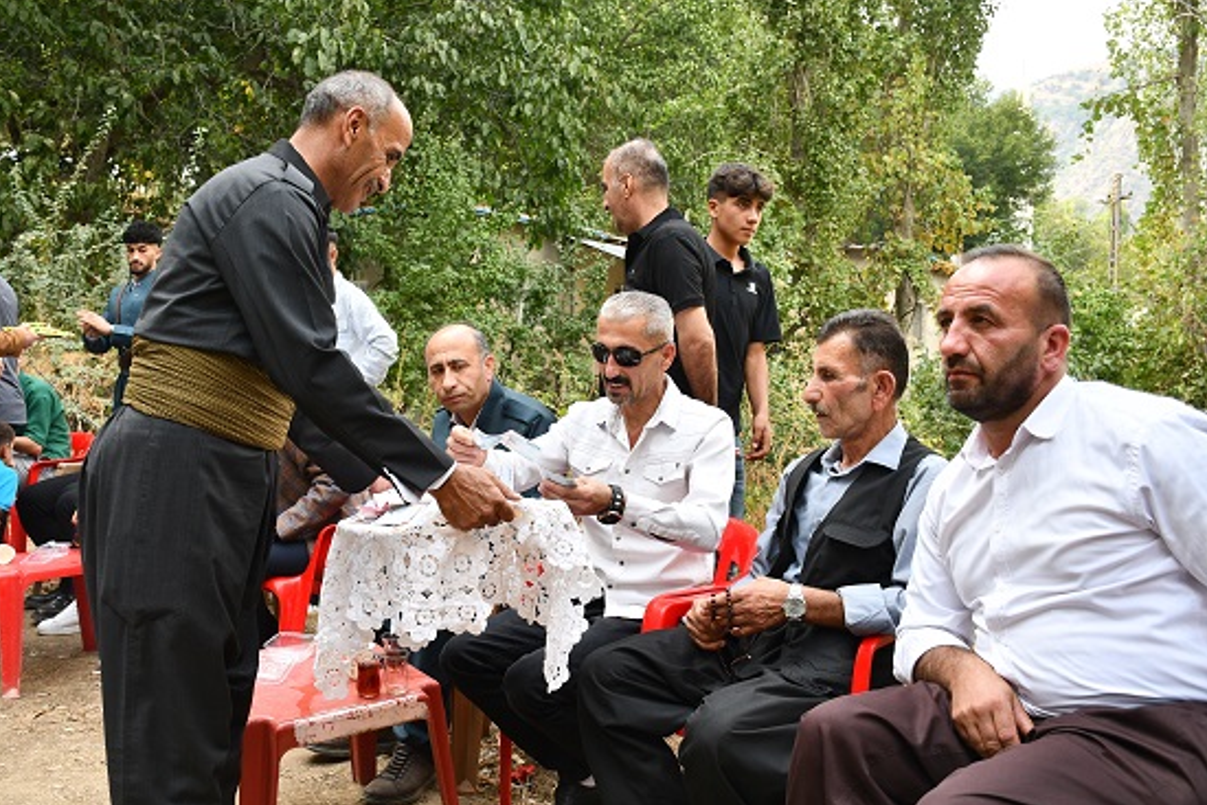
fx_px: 1207
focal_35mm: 36
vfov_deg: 36.9
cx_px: 568
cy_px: 410
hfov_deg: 53.1
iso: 320
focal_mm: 22
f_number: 5.6
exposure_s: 1/250
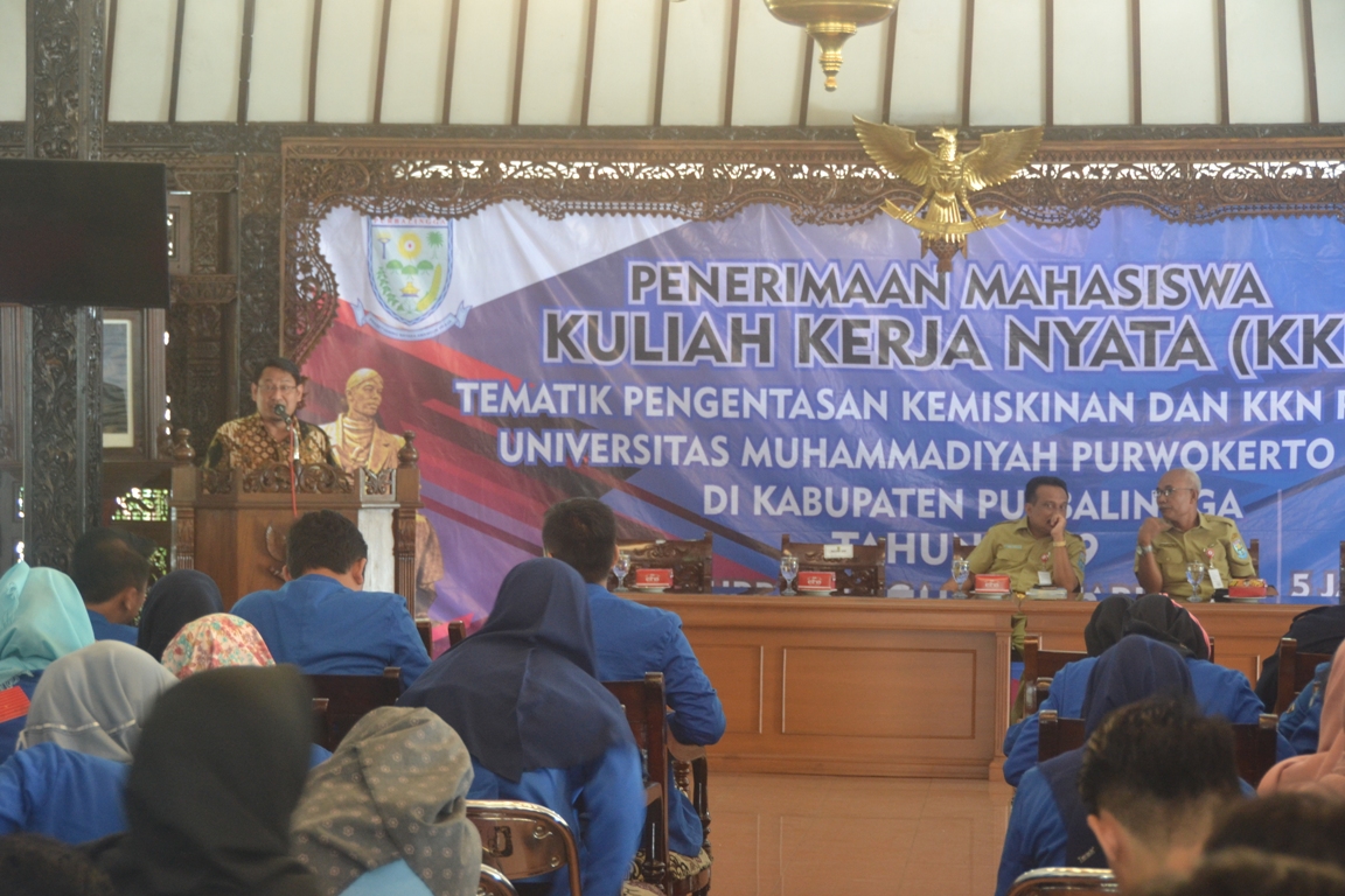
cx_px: 672
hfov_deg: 24.6
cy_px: 448
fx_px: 3082
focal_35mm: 82
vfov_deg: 16.6
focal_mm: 55
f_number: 4.8
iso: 1000
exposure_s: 1/15
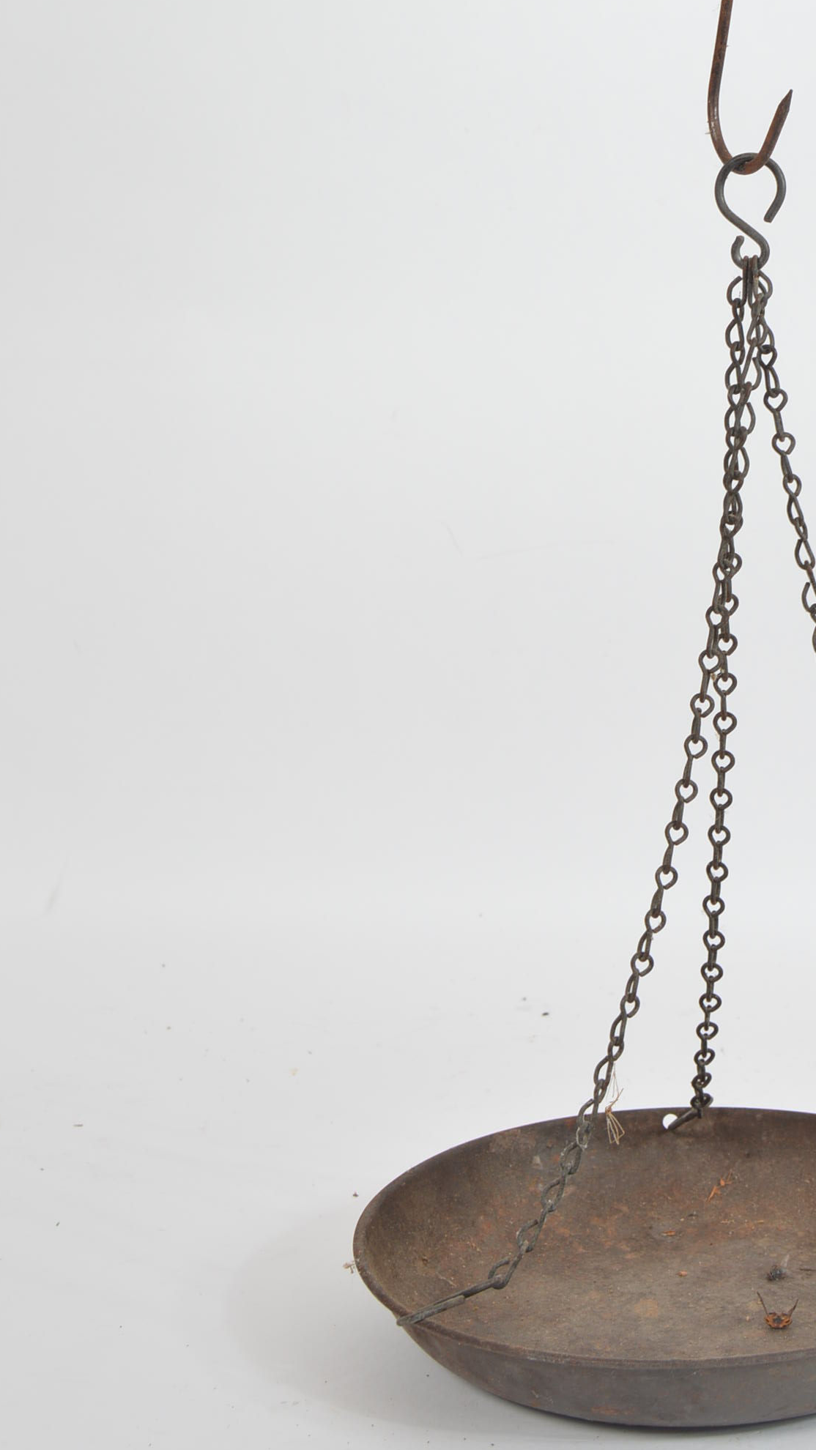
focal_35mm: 62
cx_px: 699
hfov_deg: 19.1
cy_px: 446
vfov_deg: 33.4
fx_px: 2384
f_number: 8
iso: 100
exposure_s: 1/80
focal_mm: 26
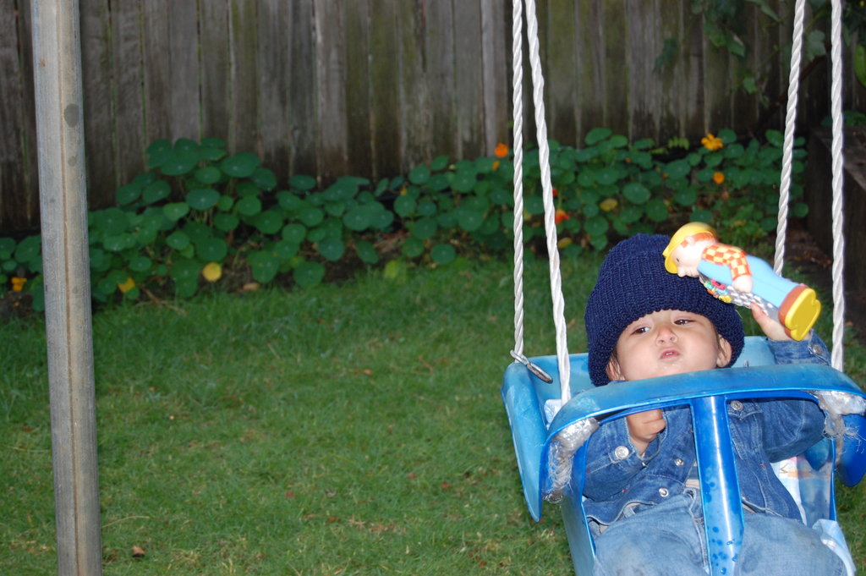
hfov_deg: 24.6
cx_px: 433
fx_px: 1983
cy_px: 288
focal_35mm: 82
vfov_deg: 16.5
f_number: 5.6
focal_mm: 55
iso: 400
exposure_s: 1/60
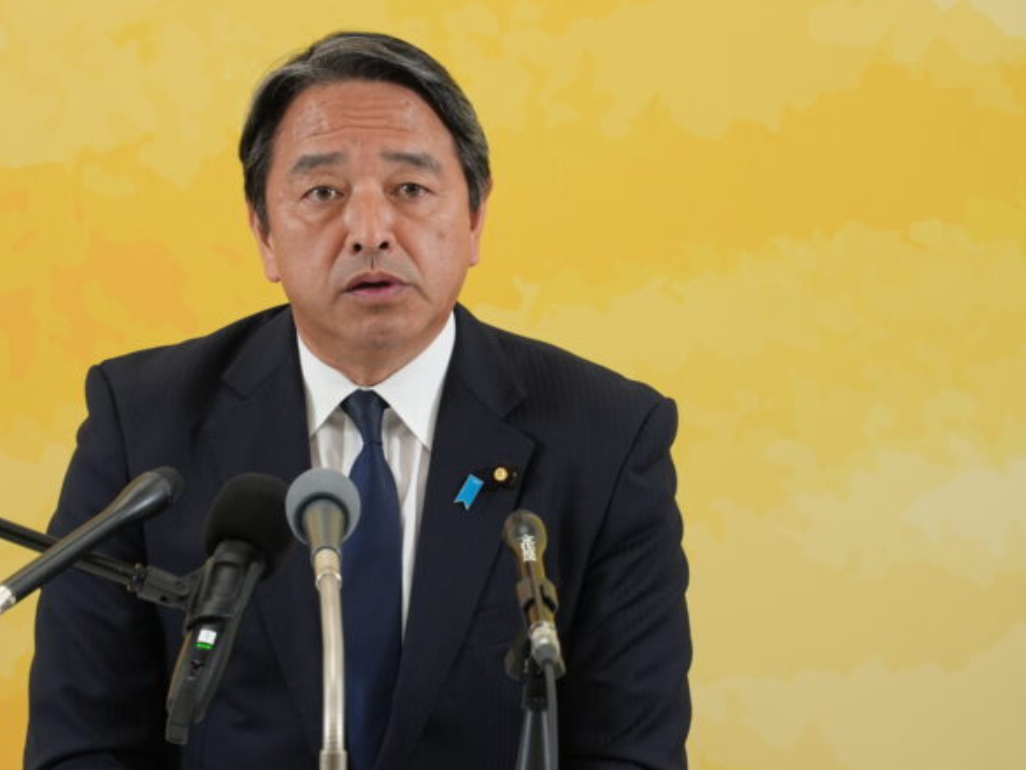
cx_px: 370
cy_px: 395
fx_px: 11174
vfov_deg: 3.9
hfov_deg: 5.3
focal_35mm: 377
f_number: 5.6
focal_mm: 200
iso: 1000
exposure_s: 1/100
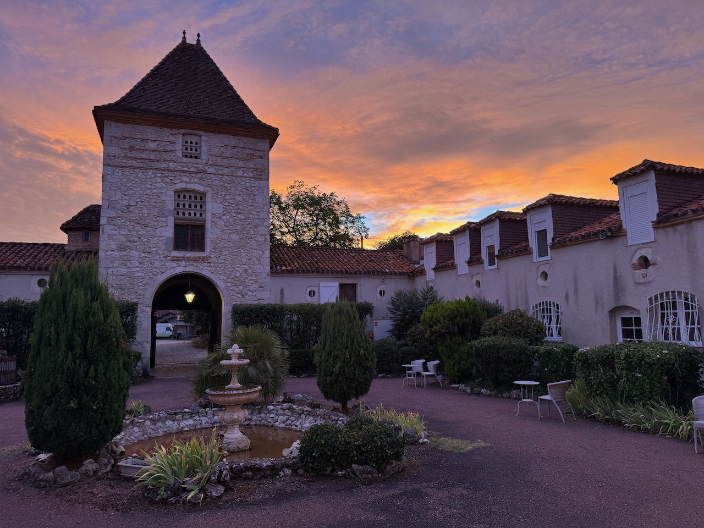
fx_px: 488
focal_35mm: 24
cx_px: 352
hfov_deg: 71.6
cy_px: 264
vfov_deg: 56.8
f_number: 1.78
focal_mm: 6.76
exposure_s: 1/121
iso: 125
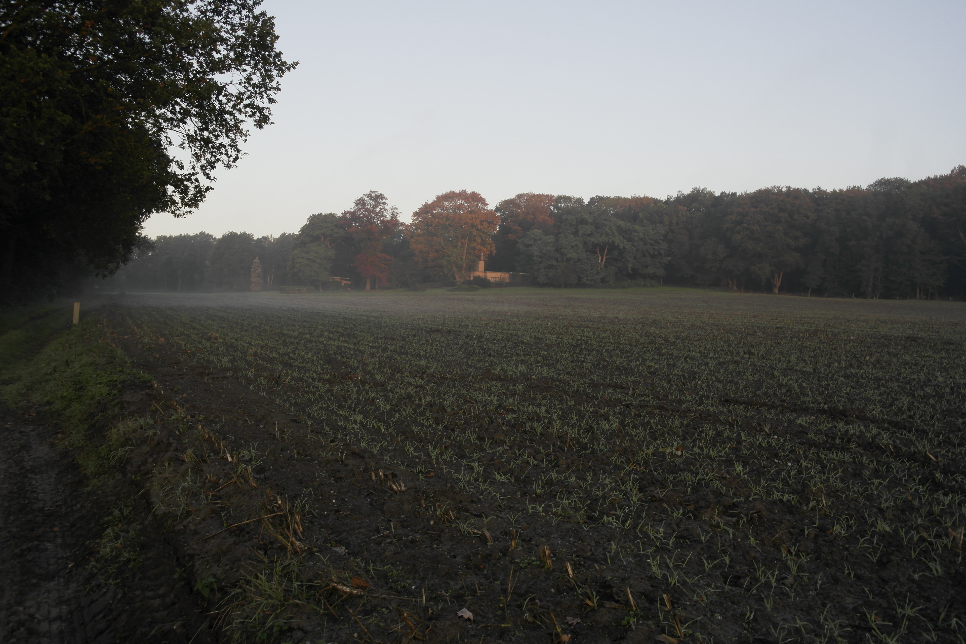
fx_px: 1234
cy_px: 322
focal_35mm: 46
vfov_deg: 29.2
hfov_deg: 42.7
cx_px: 483
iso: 200
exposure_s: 1/60
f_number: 8
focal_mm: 30
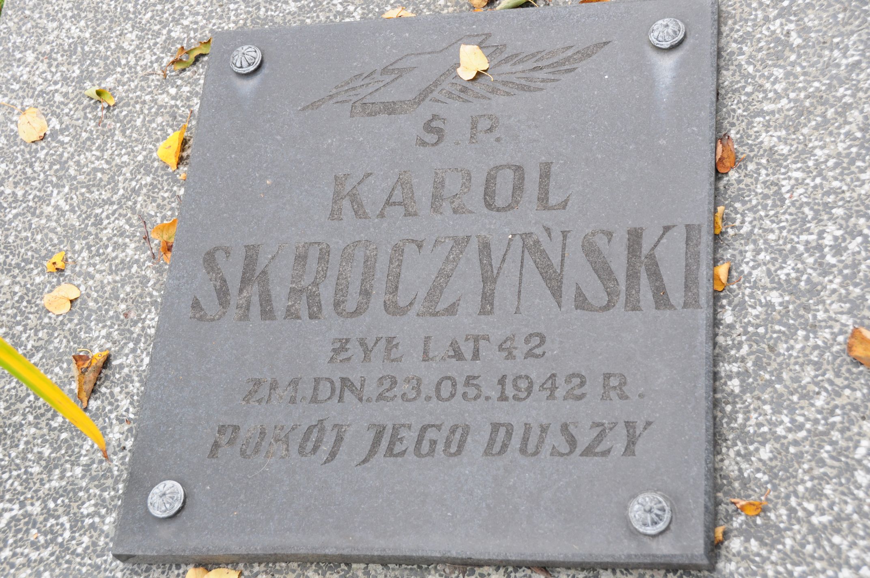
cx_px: 435
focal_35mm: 60
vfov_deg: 22.6
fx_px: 1448
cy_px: 289
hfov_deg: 33.4
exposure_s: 1/200
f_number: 7.1
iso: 400
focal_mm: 40
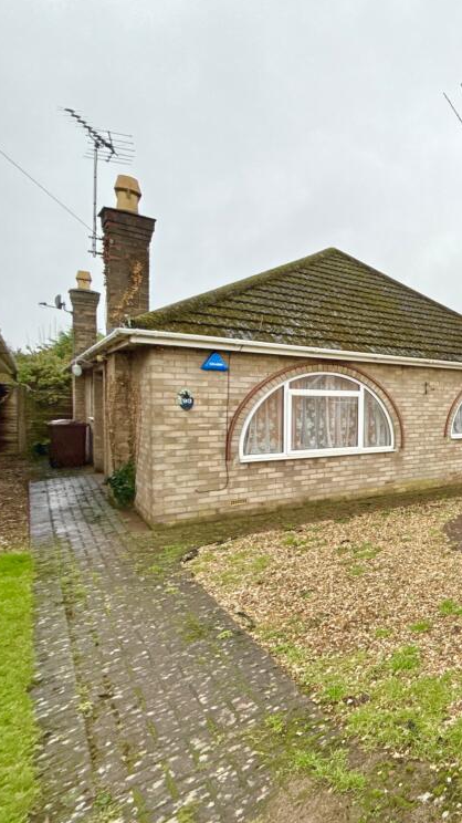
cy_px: 417
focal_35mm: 21
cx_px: 553
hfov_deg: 39.2
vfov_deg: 83.9
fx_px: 458
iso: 160
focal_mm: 2.22
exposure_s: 1/99
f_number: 2.2
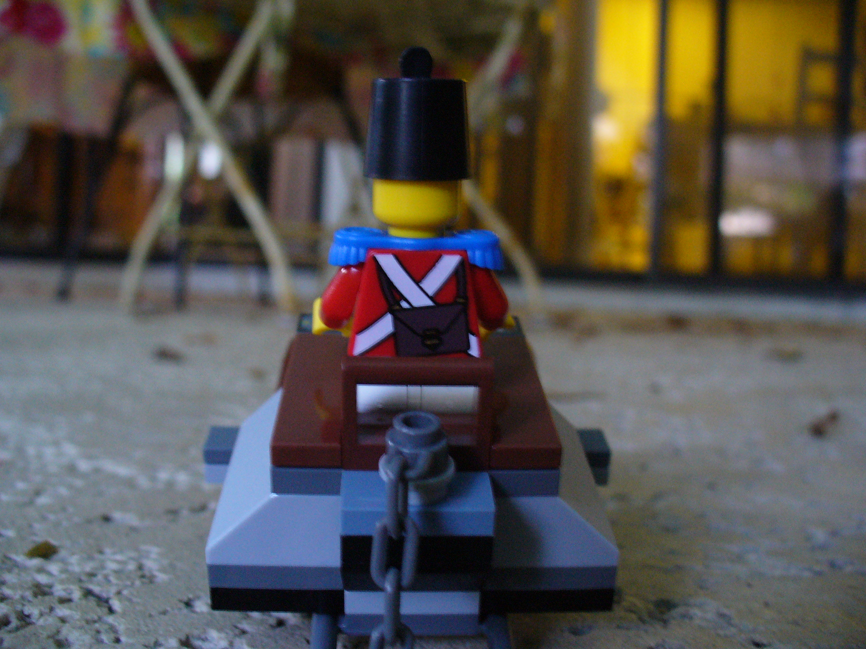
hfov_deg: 50.1
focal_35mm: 37
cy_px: 324
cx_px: 433
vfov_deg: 38.7
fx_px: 926
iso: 200
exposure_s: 1/8
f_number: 2.8
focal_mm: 6.1
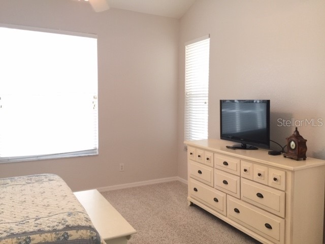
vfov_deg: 48.2
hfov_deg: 61.7
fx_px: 272
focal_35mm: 29
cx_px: 162
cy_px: 122
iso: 50
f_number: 2.2
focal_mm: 4.15
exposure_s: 1/30
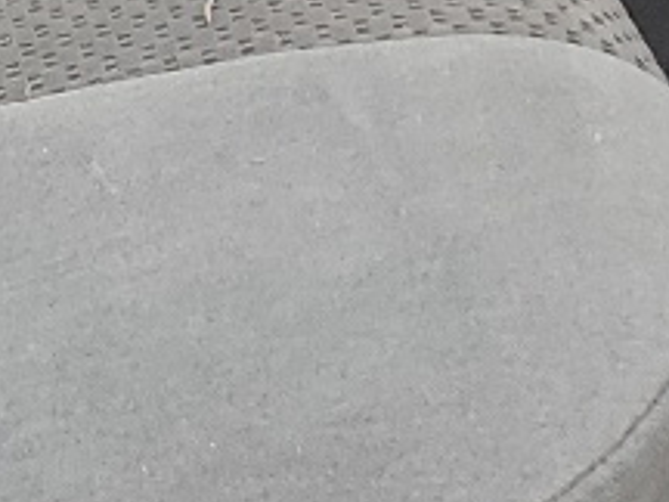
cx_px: -607
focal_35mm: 193
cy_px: -865
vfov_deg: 7.1
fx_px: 3730
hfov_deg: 9.6
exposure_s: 1/120
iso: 56
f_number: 1.5
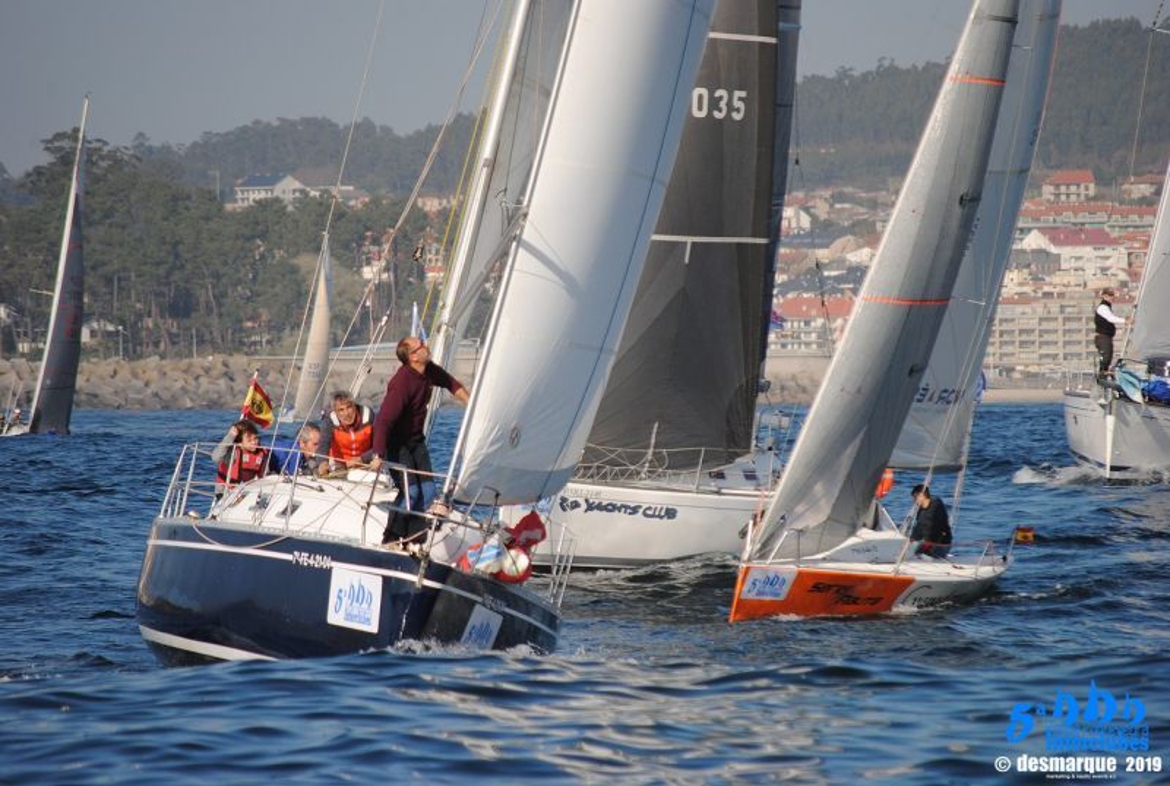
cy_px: 393
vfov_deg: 4.6
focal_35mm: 300
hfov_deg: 6.9
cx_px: 585
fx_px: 9770
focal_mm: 200
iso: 200
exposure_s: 1/1000
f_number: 5.6
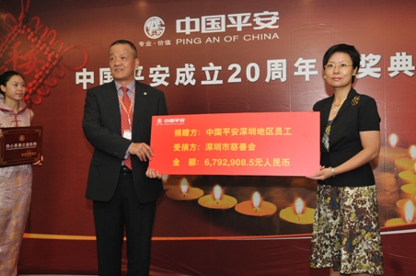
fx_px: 450
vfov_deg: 34.1
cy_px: 138
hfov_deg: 49.6
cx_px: 208
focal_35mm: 39
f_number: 4
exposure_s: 1/60
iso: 400
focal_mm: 26
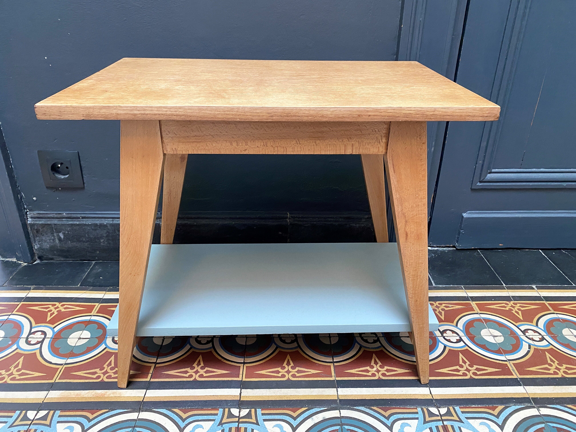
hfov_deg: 67.3
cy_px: 216
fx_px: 433
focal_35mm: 26
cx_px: 288
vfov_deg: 53.1
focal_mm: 4.25
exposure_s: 1/50
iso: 400
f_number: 1.8
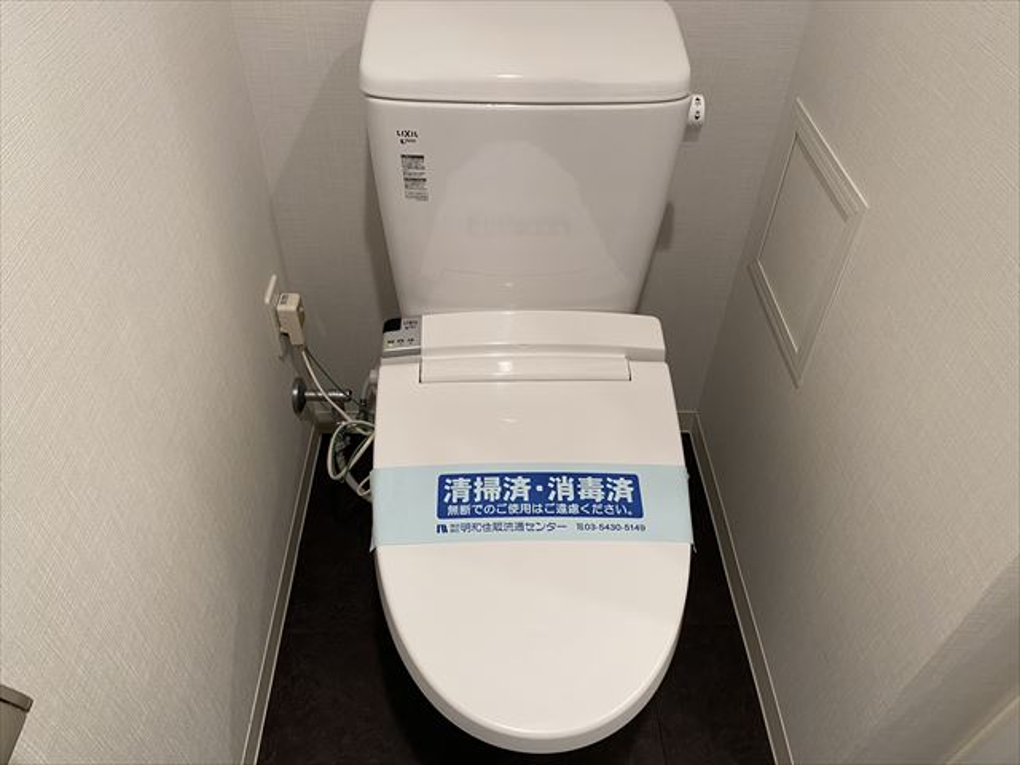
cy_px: 382
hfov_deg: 67.3
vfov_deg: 53.1
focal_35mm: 26
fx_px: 766
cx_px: 510
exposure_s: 1/50
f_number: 1.8
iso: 80
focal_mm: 4.25
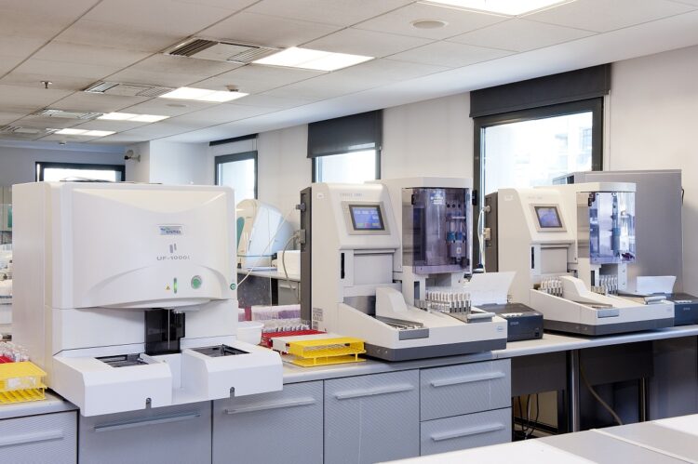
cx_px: 349
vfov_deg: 31.9
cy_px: 232
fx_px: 814
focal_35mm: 42
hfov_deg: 46.4
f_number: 9
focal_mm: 42
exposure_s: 1/30
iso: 800
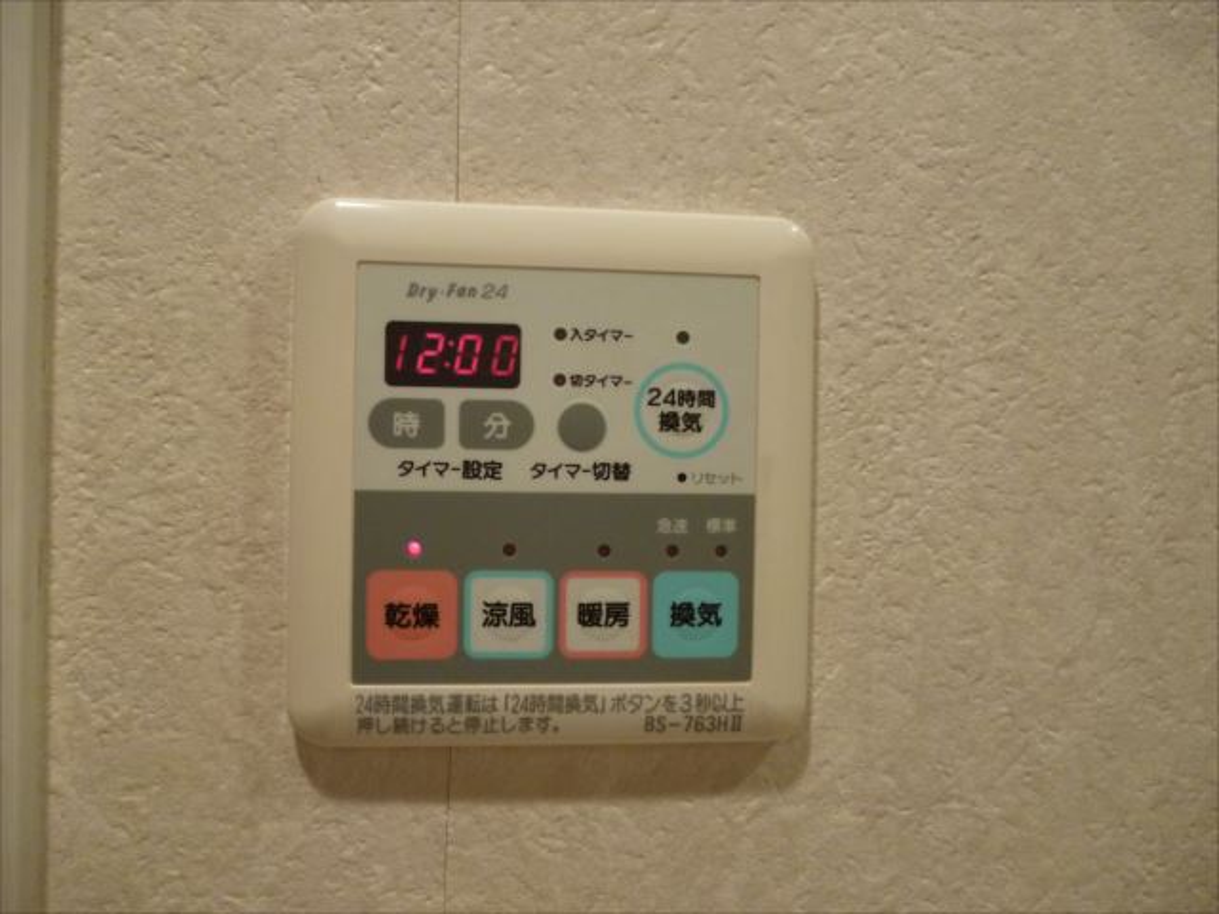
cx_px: 610
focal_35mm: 28
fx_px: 986
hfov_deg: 63.4
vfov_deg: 49.7
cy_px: 457
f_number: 3.1
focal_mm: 5
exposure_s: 1/60
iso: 320
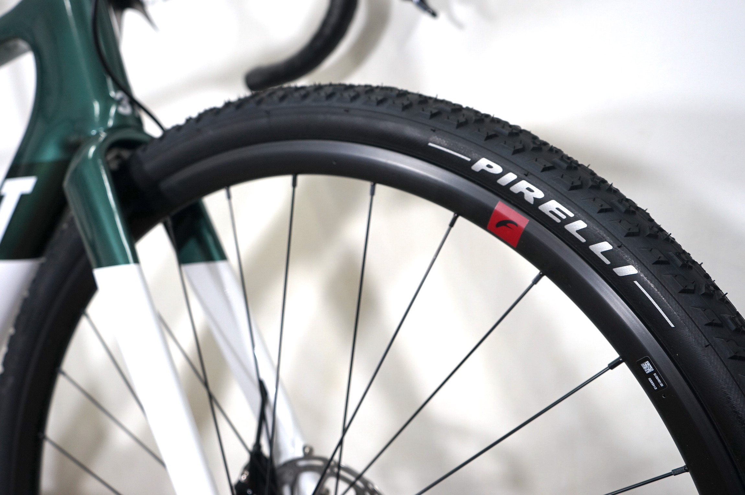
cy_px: 248
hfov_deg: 55.8
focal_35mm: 34
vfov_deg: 38.8
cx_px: 372
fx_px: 703
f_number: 4.5
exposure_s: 1/60
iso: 320
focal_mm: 34
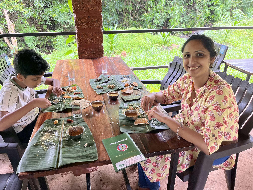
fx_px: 190
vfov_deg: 53.1
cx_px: 126
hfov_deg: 67.3
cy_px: 95
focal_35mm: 26
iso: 100
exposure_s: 1/100
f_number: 1.6
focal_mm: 5.1
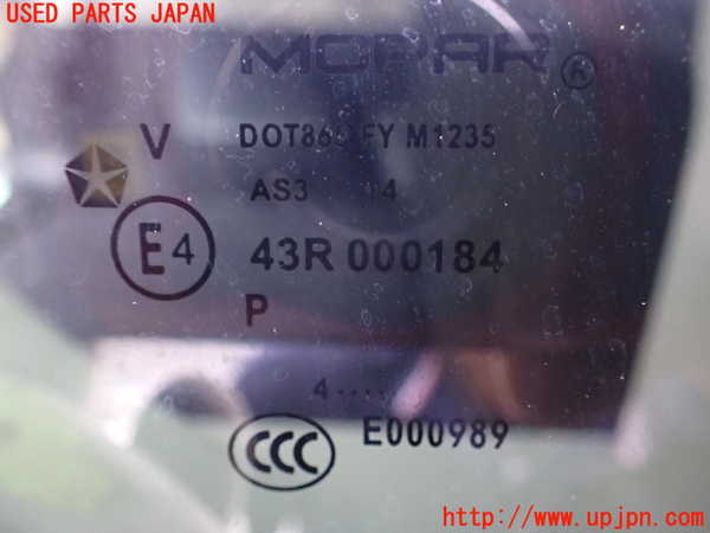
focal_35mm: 30
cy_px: 266
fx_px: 615
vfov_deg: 46.8
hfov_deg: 60.0
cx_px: 355
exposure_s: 1/30
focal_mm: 5.4
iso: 1250
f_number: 2.3
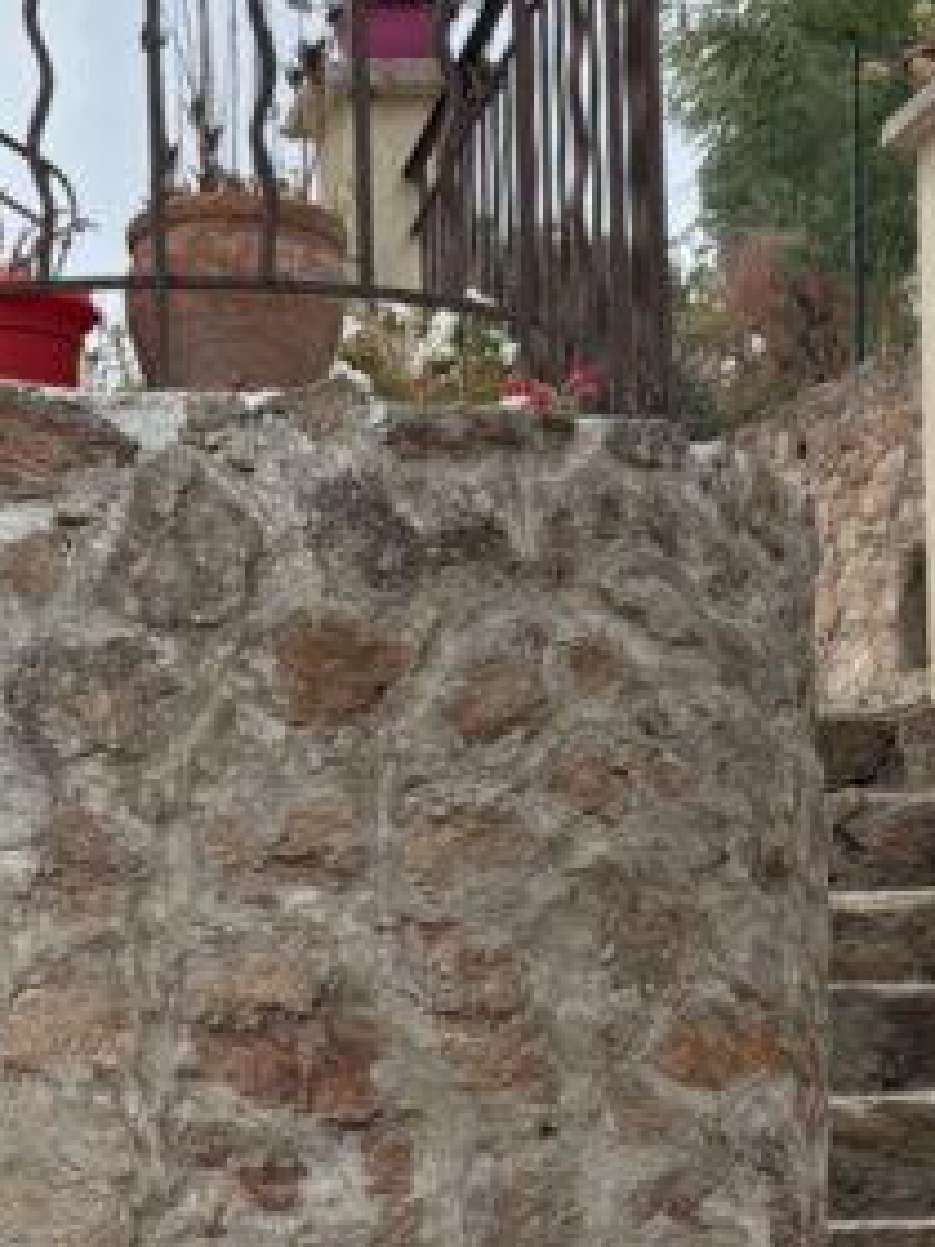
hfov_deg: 15.4
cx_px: 125
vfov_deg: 20.5
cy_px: 877
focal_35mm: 95
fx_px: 3421
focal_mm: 5.96
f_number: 1.6
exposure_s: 1/3125
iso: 64
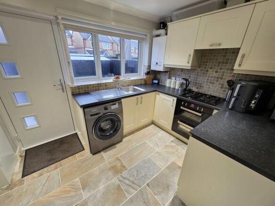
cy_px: 103
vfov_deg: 89.9
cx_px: 138
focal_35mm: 13
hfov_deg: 106.2
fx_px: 103
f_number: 1.9
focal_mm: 2.2
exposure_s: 1/50
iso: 320
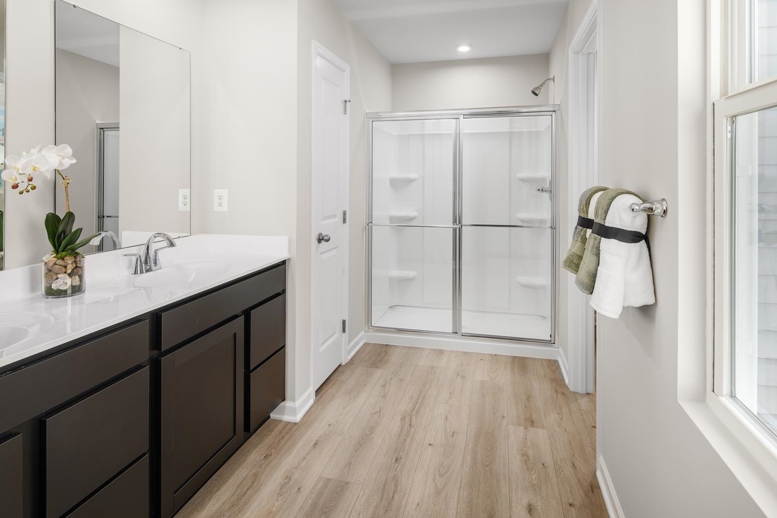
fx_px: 410
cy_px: 259
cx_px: 388
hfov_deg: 86.9
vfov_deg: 64.6
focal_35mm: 19
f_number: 9
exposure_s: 1/200
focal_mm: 19
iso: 160
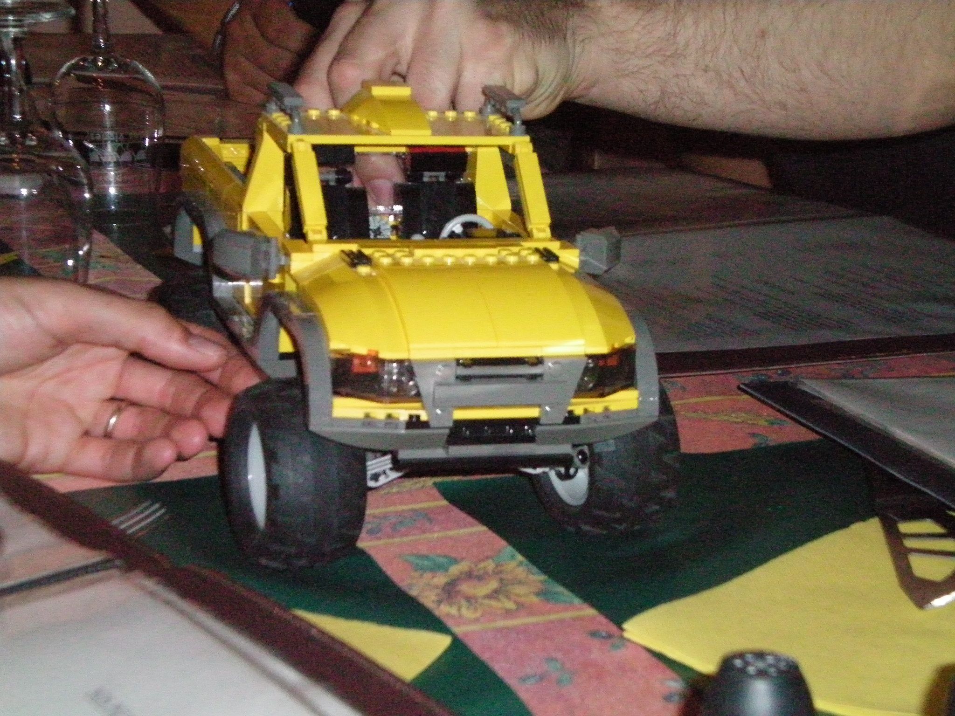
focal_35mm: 93
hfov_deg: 21.1
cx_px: 478
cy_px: 358
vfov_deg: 15.9
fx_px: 2566
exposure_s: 1/200
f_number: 5.3
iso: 800
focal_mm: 15.3
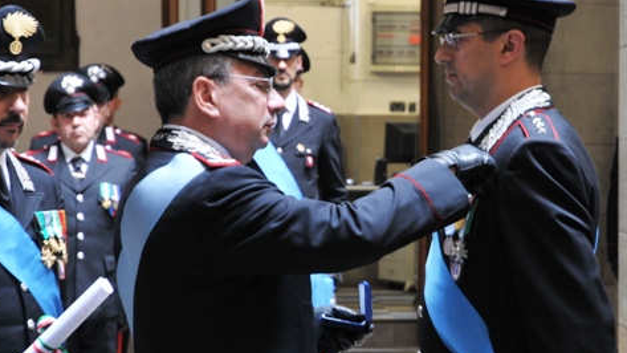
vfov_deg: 7.9
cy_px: 175
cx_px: 383
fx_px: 2544
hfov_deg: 14.0
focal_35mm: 153
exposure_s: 1/30
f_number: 5.6
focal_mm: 72
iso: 450
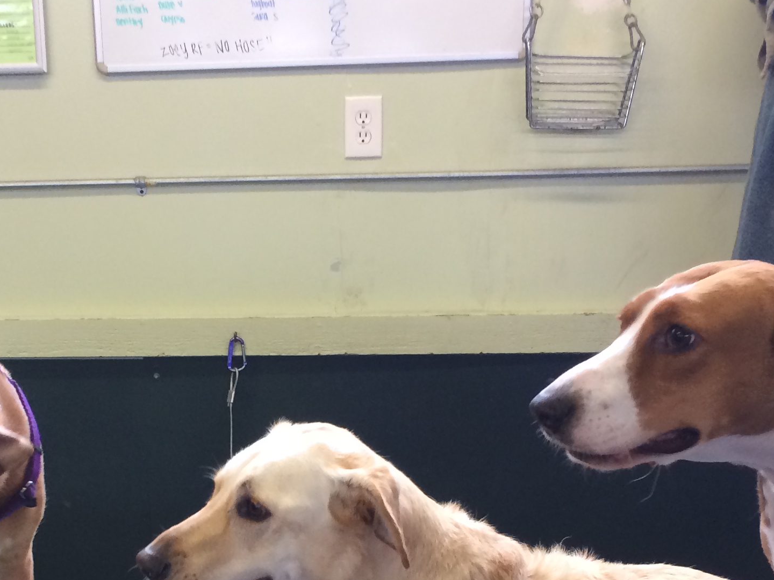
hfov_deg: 28.3
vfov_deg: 21.0
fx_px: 1520
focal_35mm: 68
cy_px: 549
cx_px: 238
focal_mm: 4.12
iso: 100
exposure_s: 1/30
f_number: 2.2
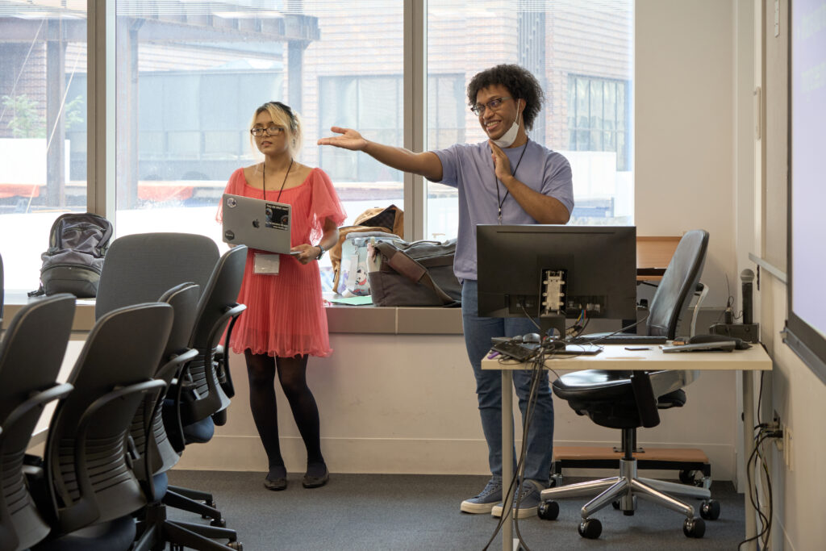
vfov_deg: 17.5
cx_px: 413
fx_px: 1790
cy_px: 276
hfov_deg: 26.0
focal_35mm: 78
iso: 1250
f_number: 7.1
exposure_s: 1/80
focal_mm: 78
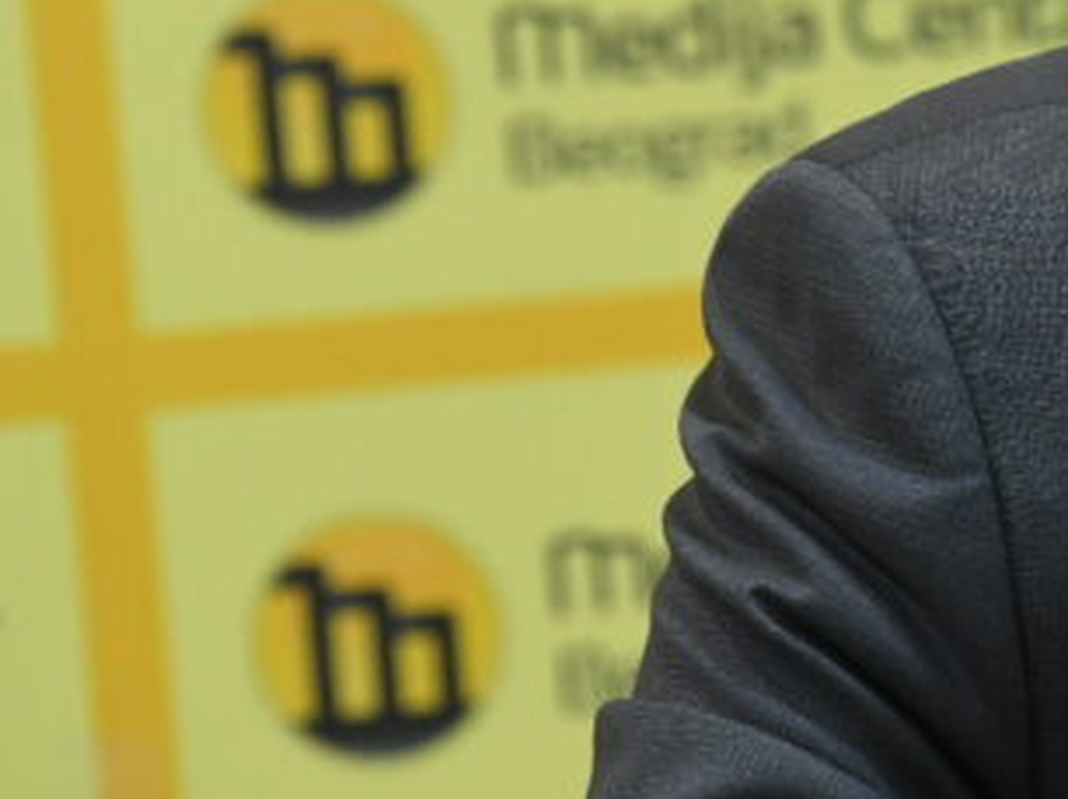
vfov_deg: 2.6
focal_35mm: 580
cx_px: 1759
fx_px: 17881
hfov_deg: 3.4
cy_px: 96
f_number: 4.5
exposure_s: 1/200
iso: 2500
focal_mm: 180
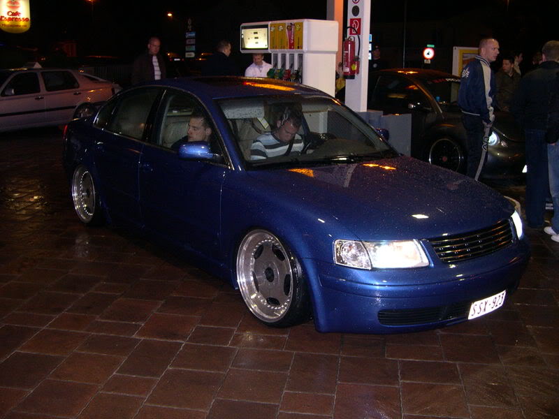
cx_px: 280
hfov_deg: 49.0
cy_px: 210
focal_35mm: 38
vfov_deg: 37.7
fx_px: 614
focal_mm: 8
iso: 400
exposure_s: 1/60
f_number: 2.8
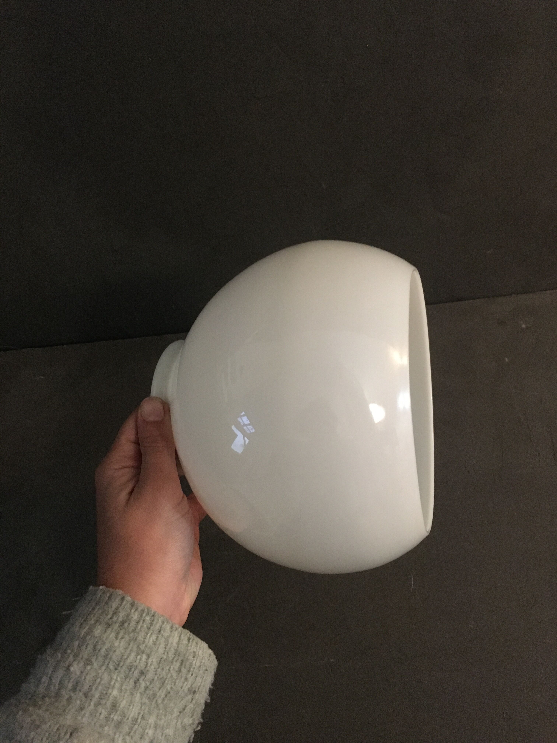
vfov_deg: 61.7
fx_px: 622
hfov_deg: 48.2
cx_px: 278
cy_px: 372
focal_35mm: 29
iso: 250
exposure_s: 1/17
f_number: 2.2
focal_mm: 4.15
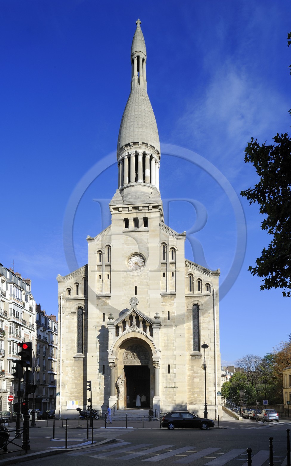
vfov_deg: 72.5
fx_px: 317
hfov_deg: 49.3
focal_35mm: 25
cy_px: 236
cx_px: 154
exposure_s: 1/160
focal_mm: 24
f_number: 13
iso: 200
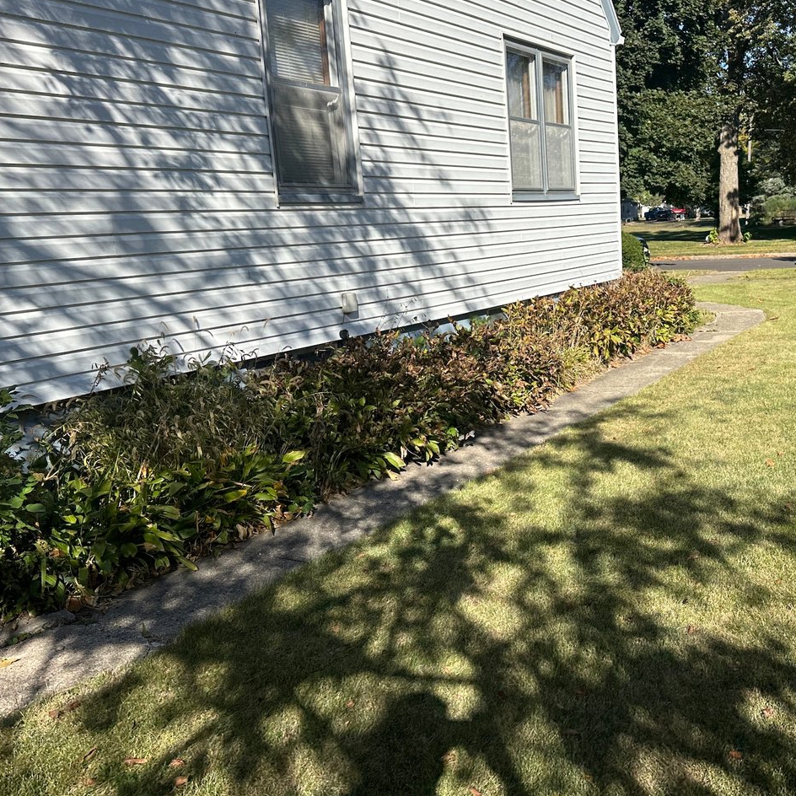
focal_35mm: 34
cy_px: 364
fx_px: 885
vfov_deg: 48.4
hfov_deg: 47.8
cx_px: 520
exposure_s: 1/3861
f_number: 1.78
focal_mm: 6.86
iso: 80
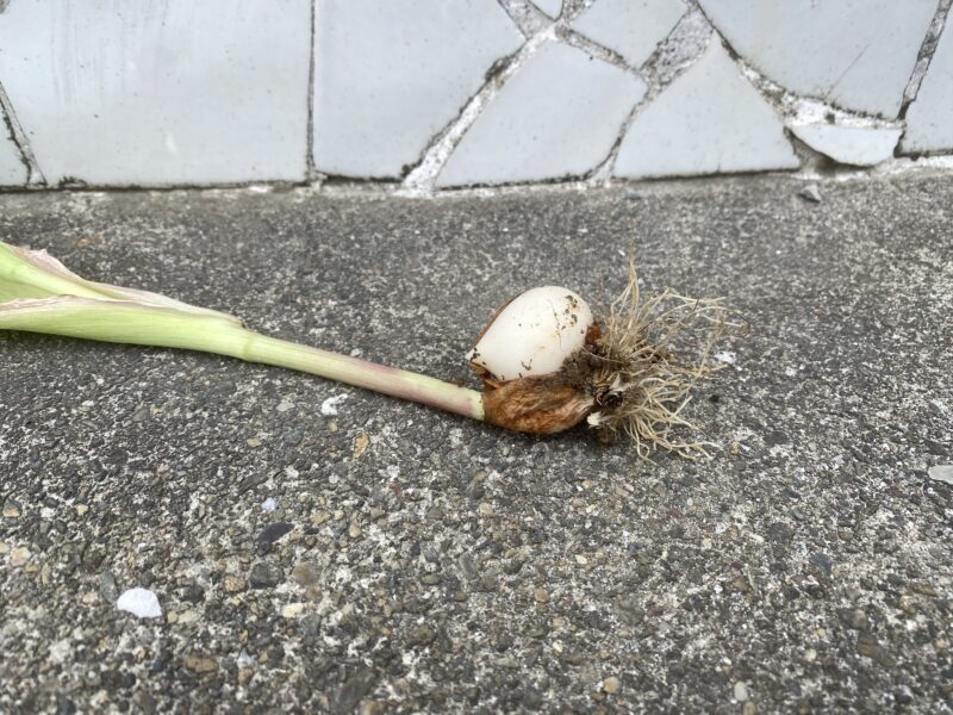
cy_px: 358
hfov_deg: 67.3
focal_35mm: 26
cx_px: 476
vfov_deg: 53.1
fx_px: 716
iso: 32
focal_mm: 4.25
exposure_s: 1/1653
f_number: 1.8
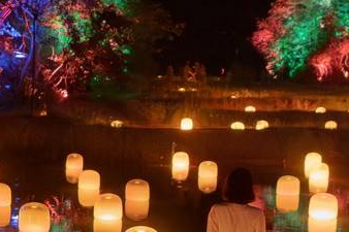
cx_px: 3
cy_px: 199
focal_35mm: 91
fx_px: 882
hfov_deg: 21.6
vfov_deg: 14.9
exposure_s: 1/40
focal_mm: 16
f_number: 2.8
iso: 6400
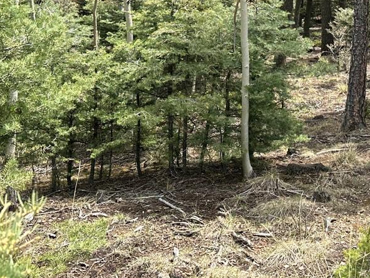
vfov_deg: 21.1
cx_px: 276
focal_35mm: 65
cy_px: -53
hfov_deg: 29.4
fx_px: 695
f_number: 1.78
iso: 80
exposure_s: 1/1779
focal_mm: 6.86
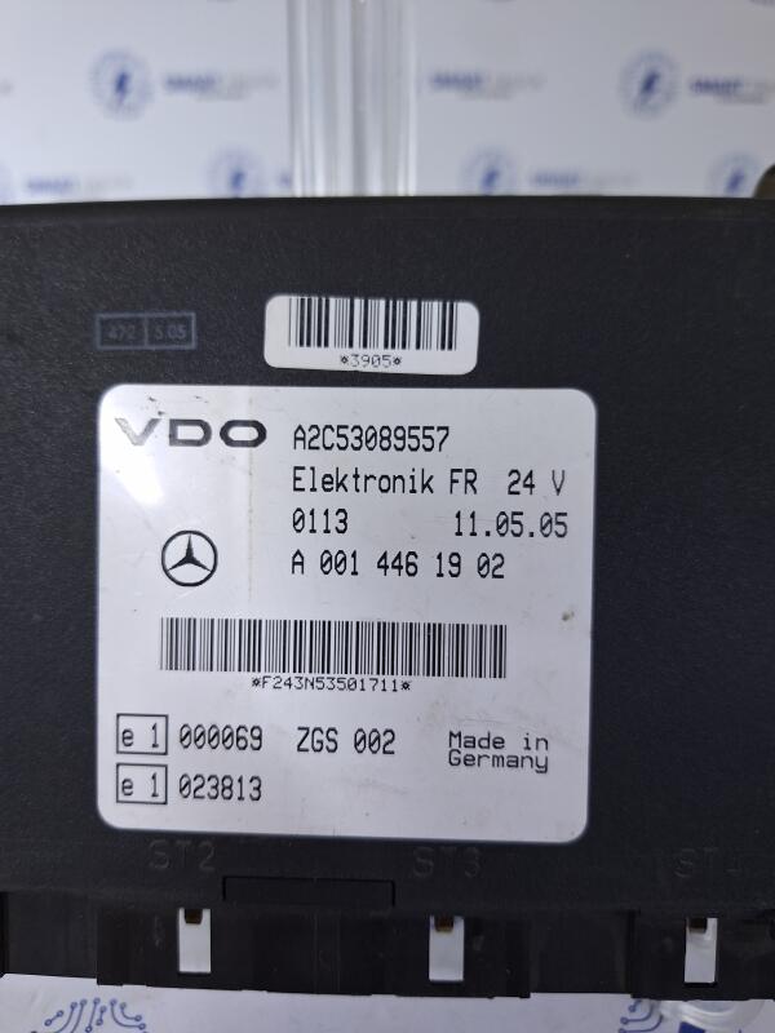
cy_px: 516
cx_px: 388
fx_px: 687
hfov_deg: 58.9
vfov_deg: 73.9
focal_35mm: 23
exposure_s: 1/50
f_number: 1.8
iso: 125
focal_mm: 5.54
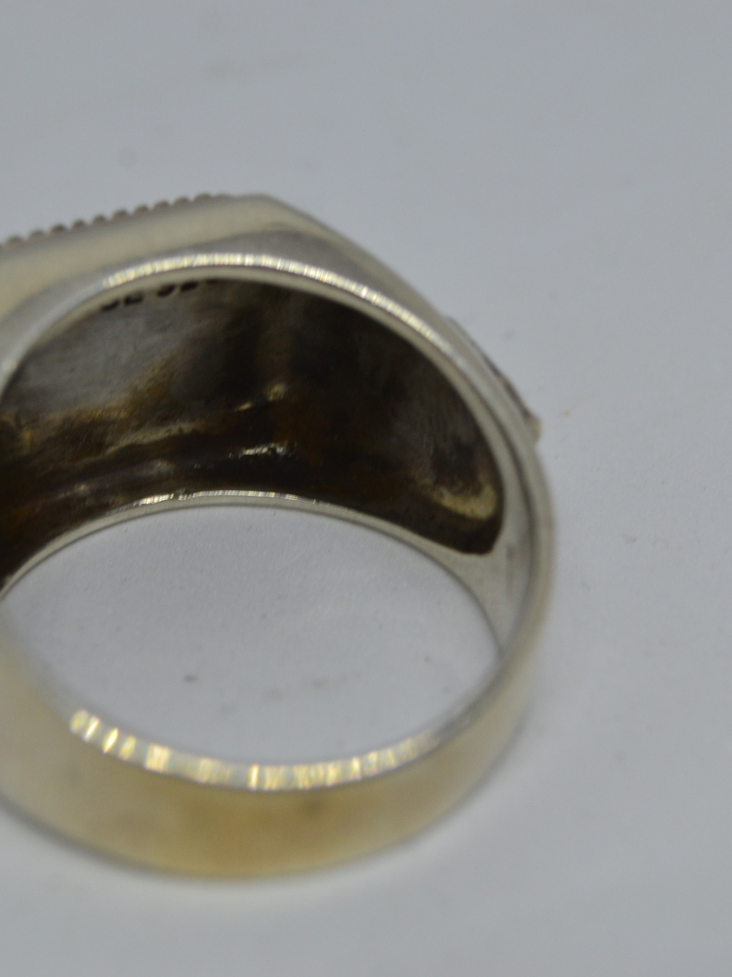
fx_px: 2342
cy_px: 485
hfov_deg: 17.7
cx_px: 274
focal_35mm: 83
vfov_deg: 23.6
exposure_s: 1/40
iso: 400
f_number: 7.1
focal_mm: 38
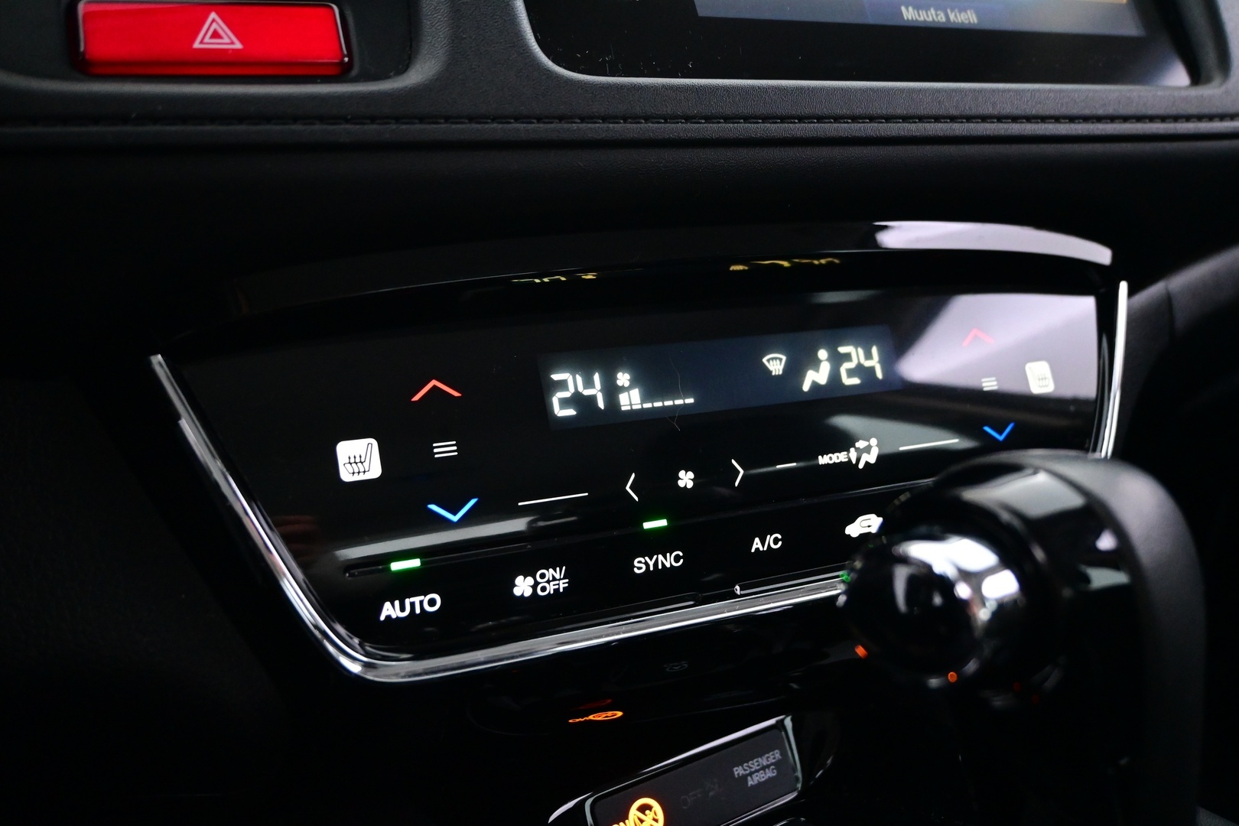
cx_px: 620
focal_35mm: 32
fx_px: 1084
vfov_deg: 41.7
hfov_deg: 59.5
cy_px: 413
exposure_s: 1/30
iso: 4000
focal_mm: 21
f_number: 4
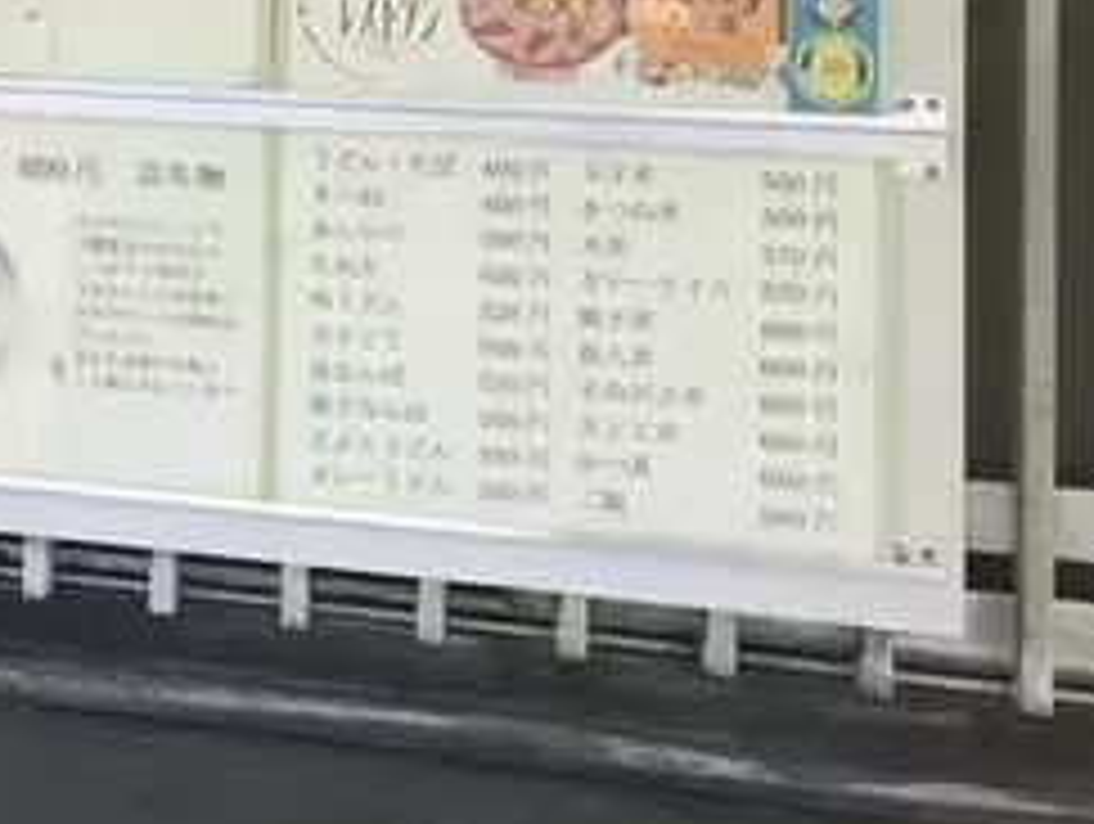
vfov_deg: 20.5
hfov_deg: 25.5
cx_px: -189
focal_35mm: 69
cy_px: -41
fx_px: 2184
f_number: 1.8
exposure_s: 1/929
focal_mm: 3.99
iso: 20
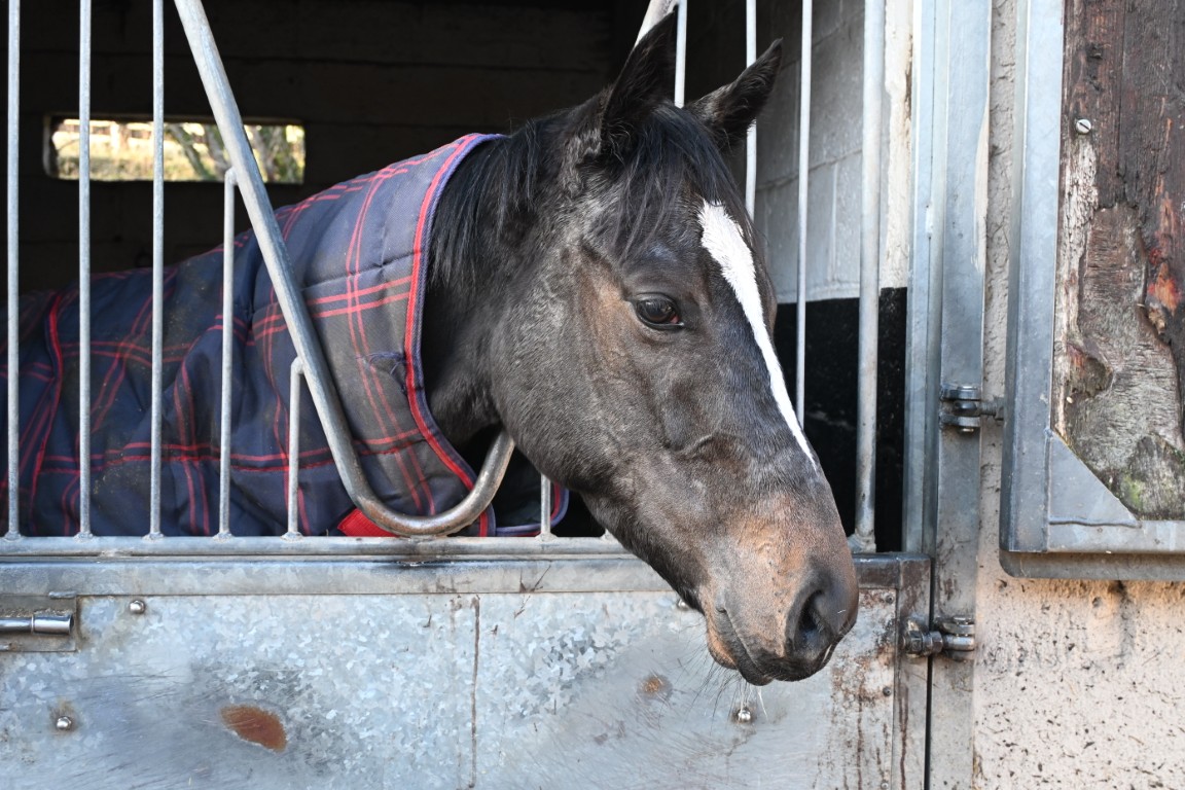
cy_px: 395
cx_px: 592
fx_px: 1308
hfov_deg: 48.7
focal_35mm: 40
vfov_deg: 33.6
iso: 450
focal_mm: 26.5
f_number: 4.5
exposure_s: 1/125
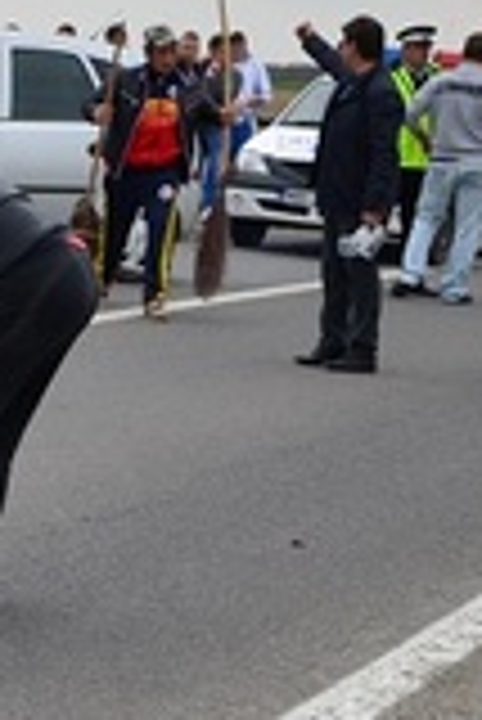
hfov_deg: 8.3
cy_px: 398
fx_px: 2926
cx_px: -842
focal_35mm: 146
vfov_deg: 14.0
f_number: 5.6
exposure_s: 1/160
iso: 100
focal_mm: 26
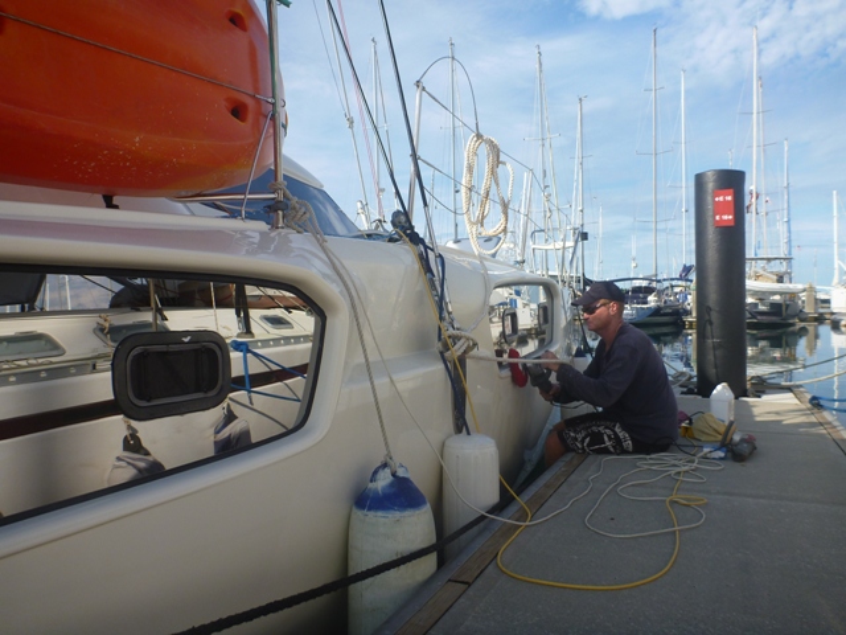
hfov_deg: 63.4
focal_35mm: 28
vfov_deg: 49.7
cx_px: 423
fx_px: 684
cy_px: 318
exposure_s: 1/800
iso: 100
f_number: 3.3
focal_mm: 4.9
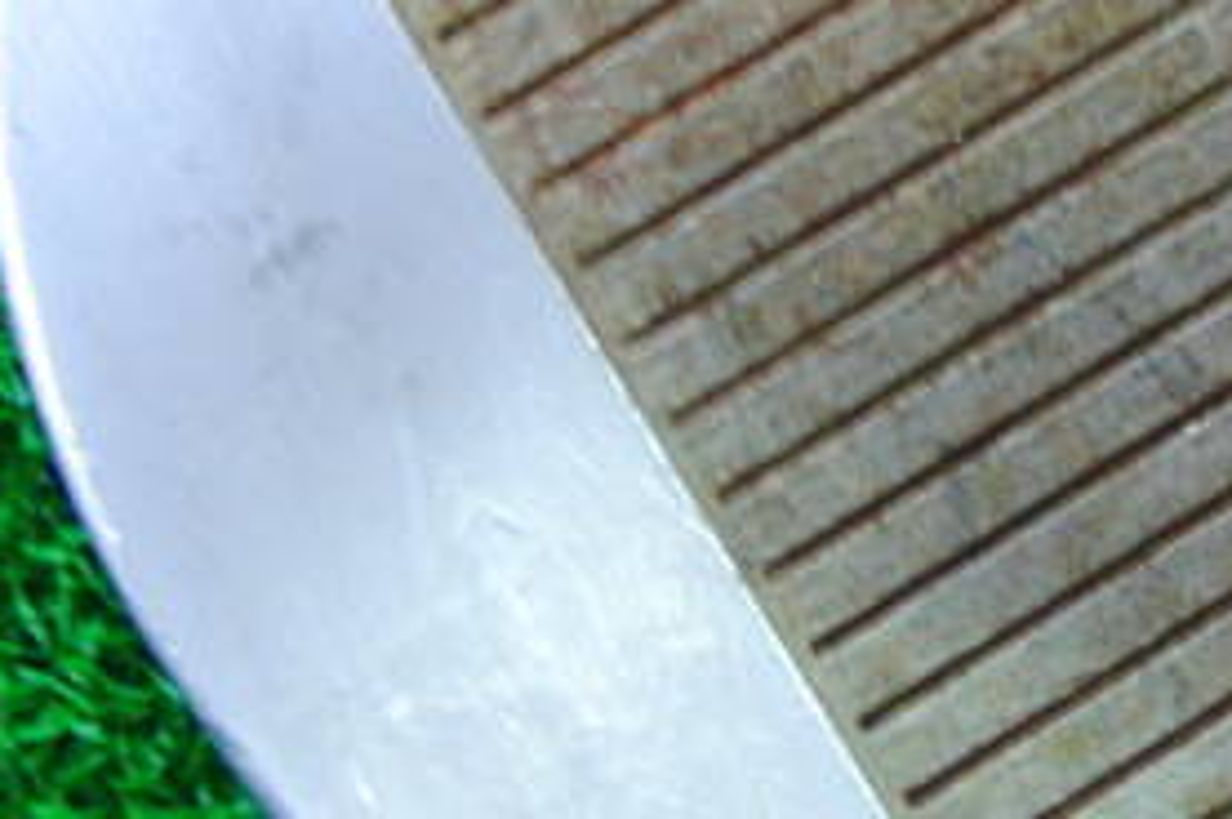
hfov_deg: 22.0
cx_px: 1245
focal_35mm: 89
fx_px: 3042
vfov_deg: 15.2
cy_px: 142
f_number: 3.6
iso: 400
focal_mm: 6.42
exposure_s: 1/25
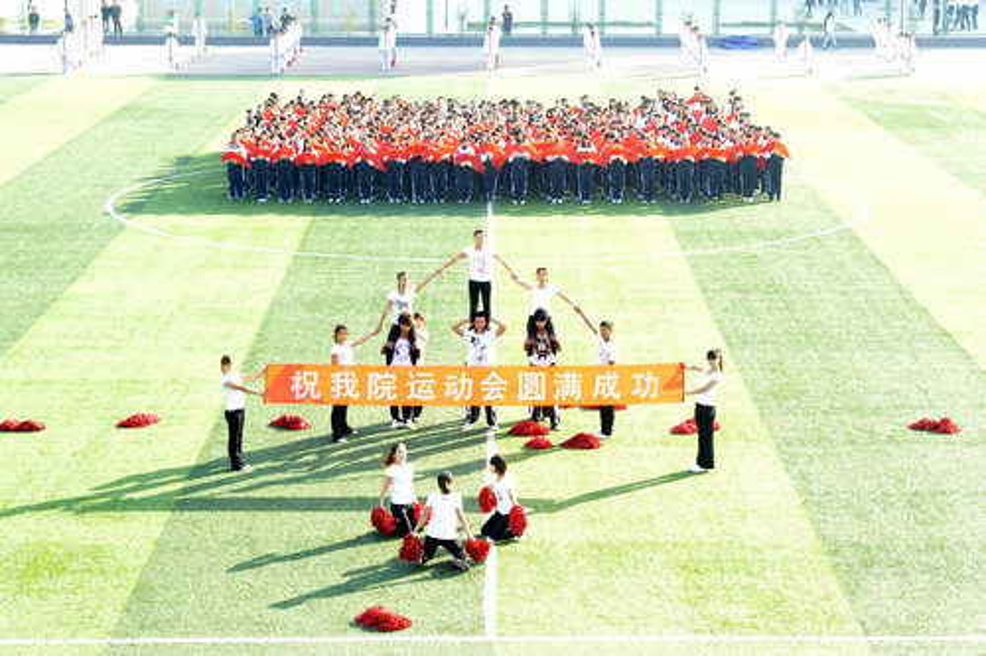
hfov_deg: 28.9
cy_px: 328
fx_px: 1916
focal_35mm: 70
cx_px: 493
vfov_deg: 19.4
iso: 640
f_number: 6.3
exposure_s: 1/160
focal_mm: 70
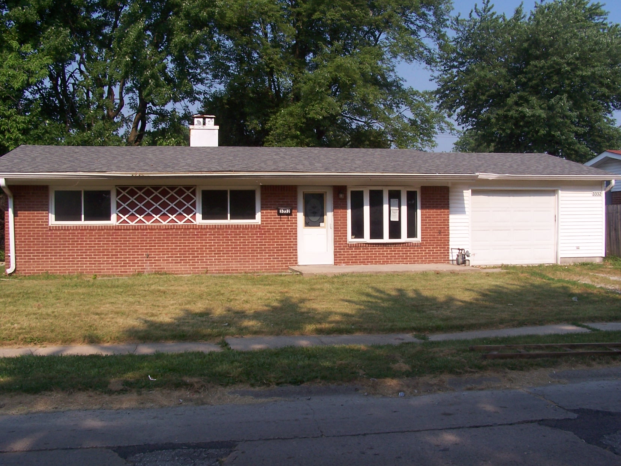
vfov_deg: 37.7
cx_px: 310
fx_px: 682
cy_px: 233
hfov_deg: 49.0
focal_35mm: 38
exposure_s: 1/350
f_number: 5.6
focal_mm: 6.3
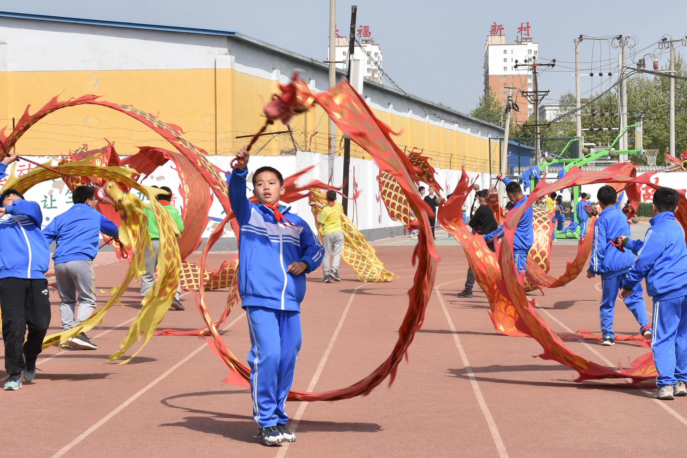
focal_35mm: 94
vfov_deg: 14.5
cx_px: 350
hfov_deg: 21.7
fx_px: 1794
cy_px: 193
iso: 100
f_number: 7.1
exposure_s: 1/400
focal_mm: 48
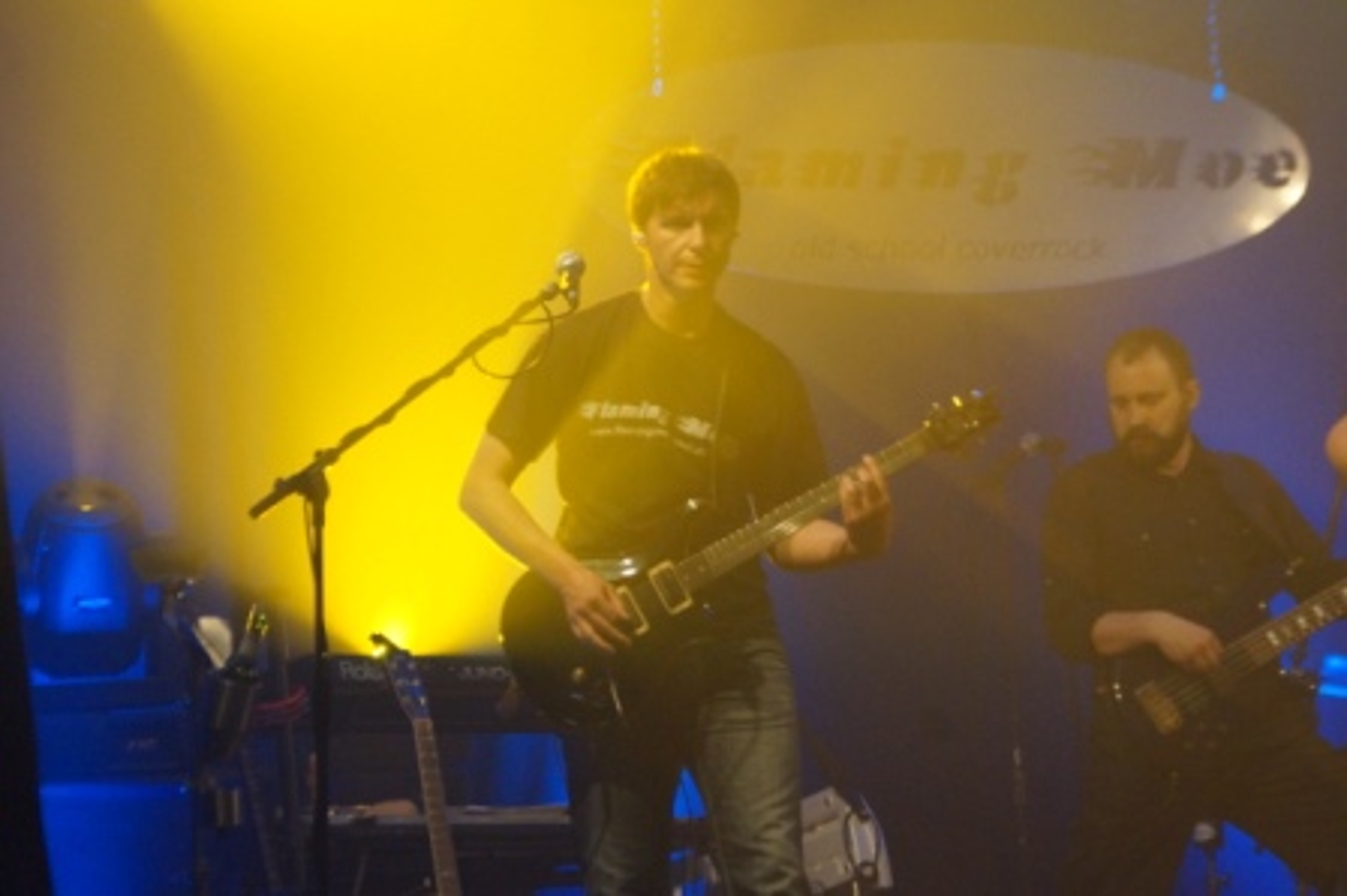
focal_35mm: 165
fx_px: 6169
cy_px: 448
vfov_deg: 8.3
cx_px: 674
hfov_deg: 12.5
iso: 3200
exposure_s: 1/60
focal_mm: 110
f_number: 5.6
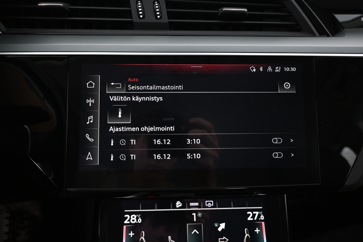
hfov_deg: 73.7
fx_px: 242
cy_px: 121
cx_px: 182
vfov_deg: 53.1
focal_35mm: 24
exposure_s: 1/25
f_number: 3.5
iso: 1600
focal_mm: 16
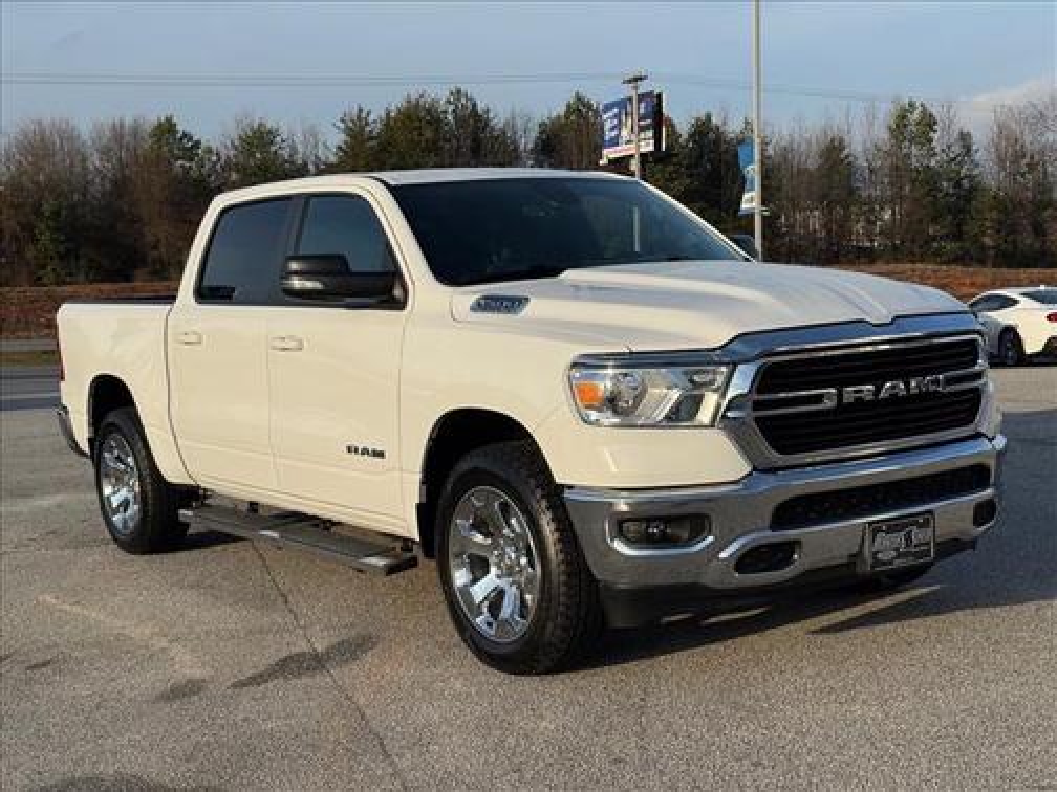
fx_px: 1466
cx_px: 528
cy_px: 396
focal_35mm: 48
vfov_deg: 30.3
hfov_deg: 39.7
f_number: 1.78
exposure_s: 1/5848
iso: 64
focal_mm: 6.76
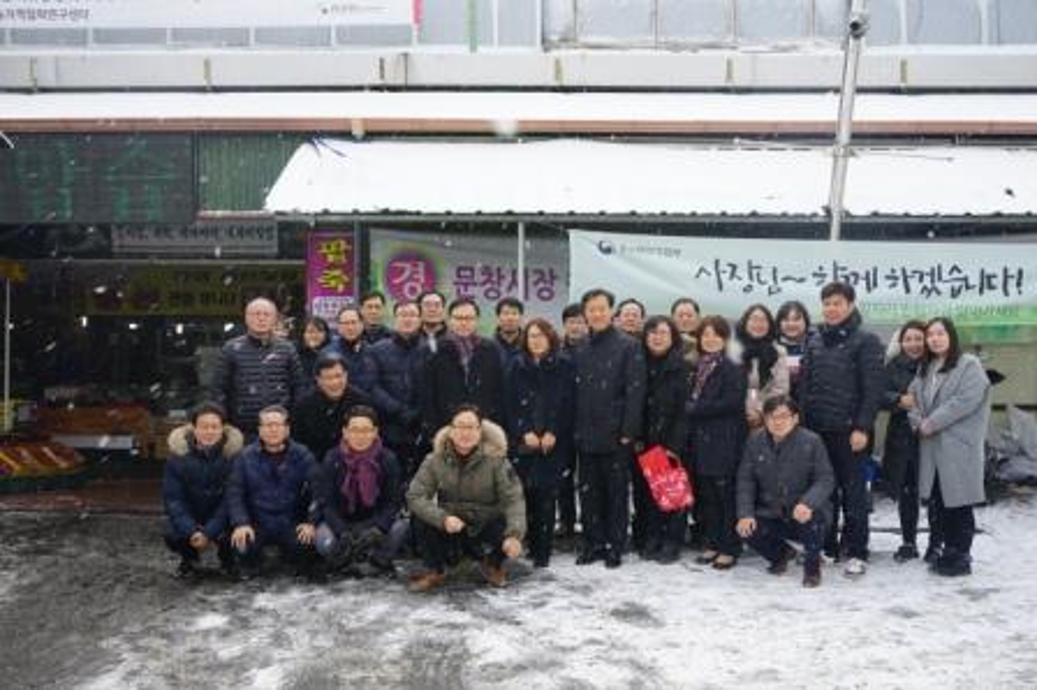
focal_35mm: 33
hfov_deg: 57.3
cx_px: 518
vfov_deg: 39.9
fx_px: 950
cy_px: 345
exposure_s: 1/100
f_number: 8
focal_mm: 33
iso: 100
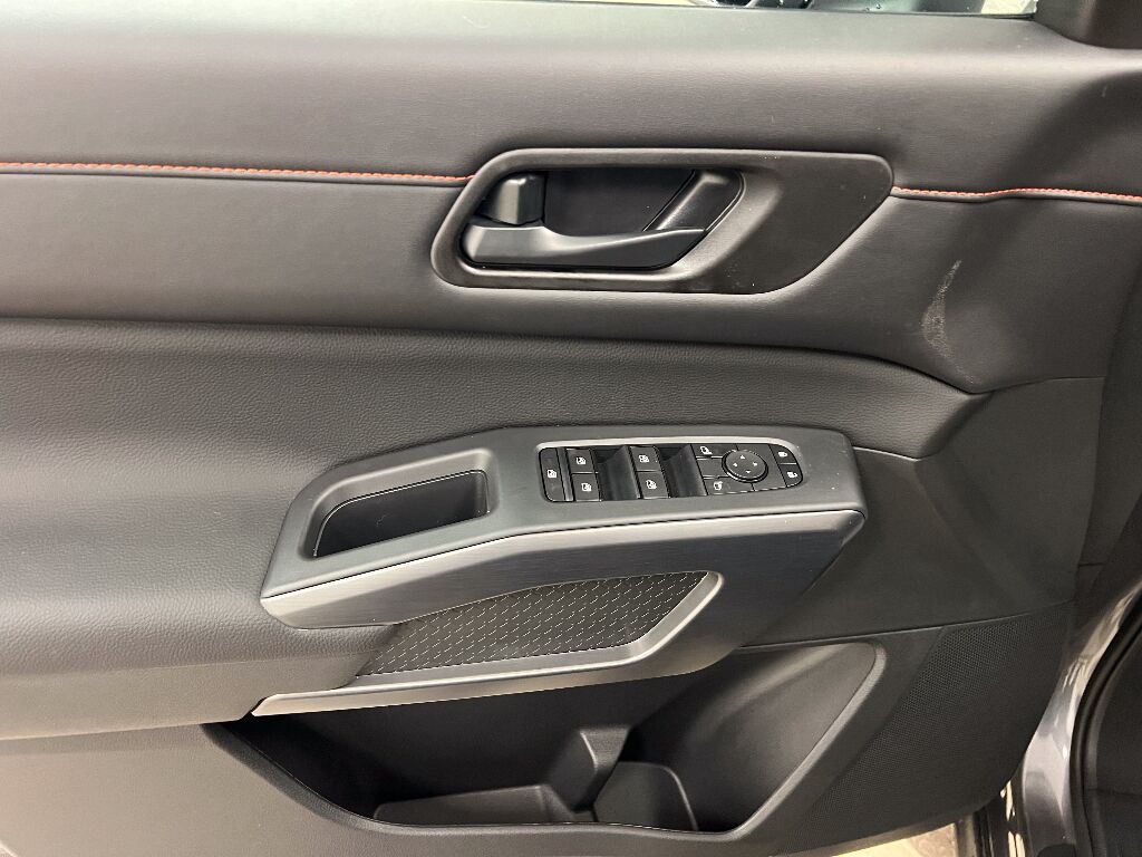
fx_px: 858
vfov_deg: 53.1
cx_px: 571
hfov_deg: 67.3
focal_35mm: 26
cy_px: 428
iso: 500
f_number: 1.5
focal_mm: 5.7
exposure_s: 1/40
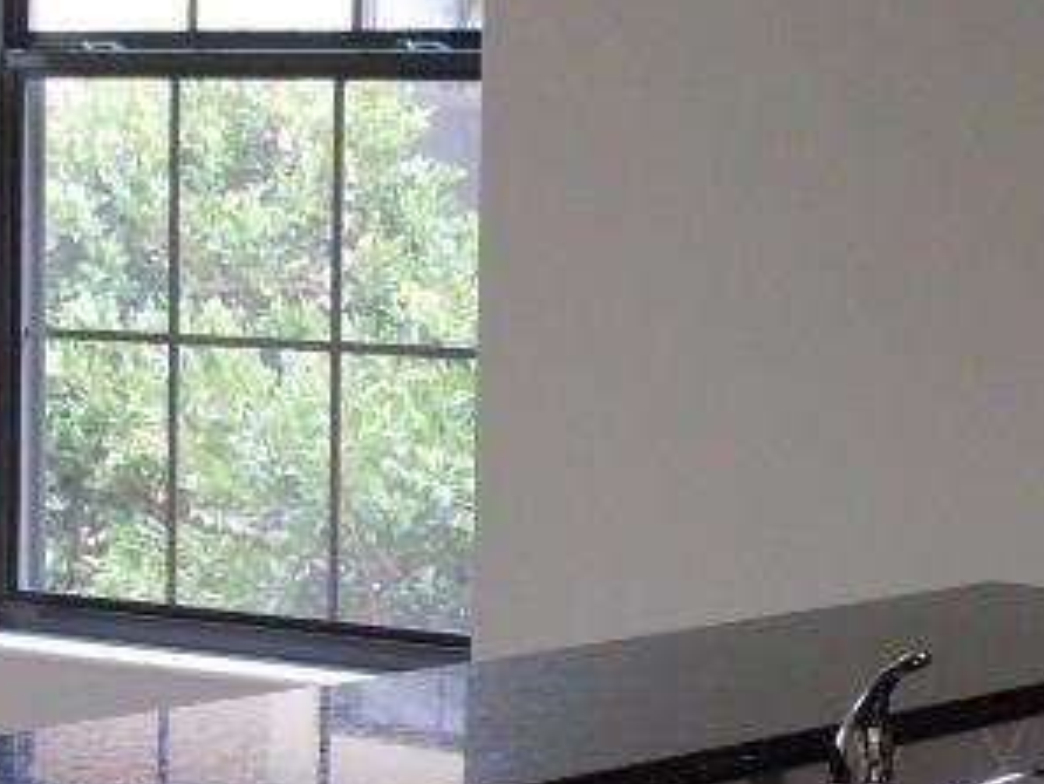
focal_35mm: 131
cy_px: 693
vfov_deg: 11.3
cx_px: 397
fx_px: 3952
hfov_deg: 15.0
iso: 100
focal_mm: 6.3
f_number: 2.8
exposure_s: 1/45
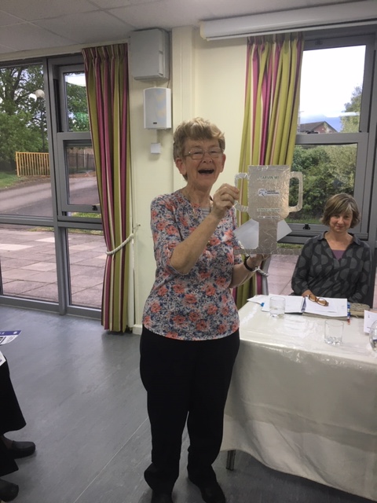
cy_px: 252
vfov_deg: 61.7
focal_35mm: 29
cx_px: 188
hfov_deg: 48.2
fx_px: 421
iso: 40
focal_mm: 4.15
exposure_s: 1/33
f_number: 2.2
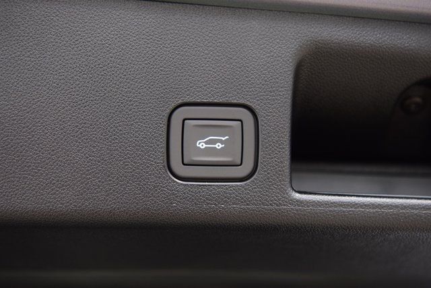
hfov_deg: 31.9
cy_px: 144
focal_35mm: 63
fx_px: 754
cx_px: 216
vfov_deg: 21.6
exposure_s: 1/25
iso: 1600
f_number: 2.8
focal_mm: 42
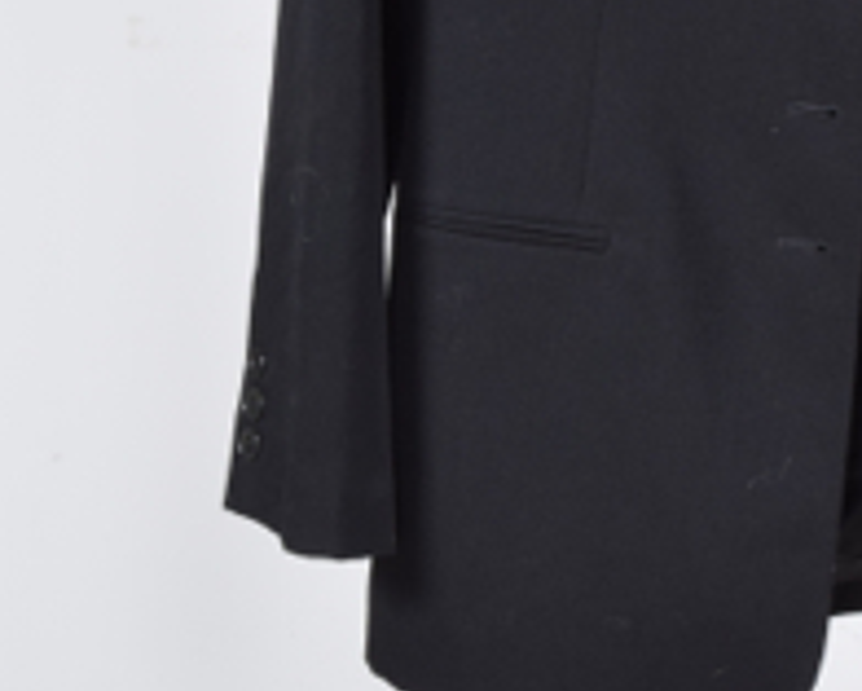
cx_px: 884
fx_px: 4697
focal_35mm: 184
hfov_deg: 10.4
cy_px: -86
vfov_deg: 8.3
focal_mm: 40
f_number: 14
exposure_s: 1/125
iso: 400
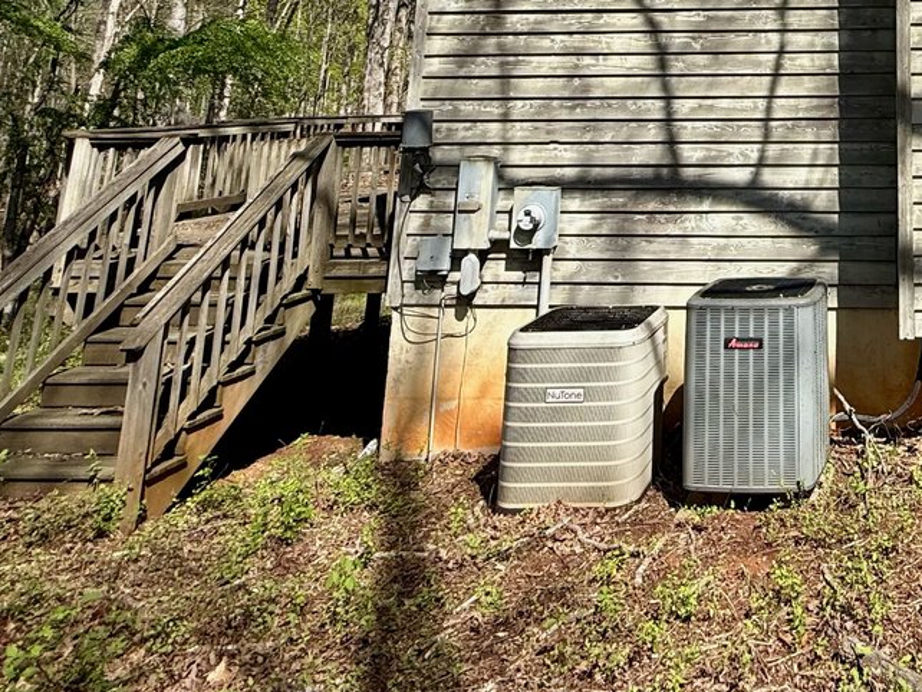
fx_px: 879
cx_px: 867
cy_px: -91
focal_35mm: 33
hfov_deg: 48.2
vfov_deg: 35.8
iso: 50
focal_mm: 2.22
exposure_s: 1/1497
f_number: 2.2
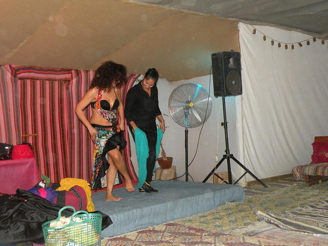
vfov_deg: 34.3
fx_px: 398
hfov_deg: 44.8
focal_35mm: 42
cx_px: 164
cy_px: 123
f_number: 3.2
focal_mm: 7.4
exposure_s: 1/60
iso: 369
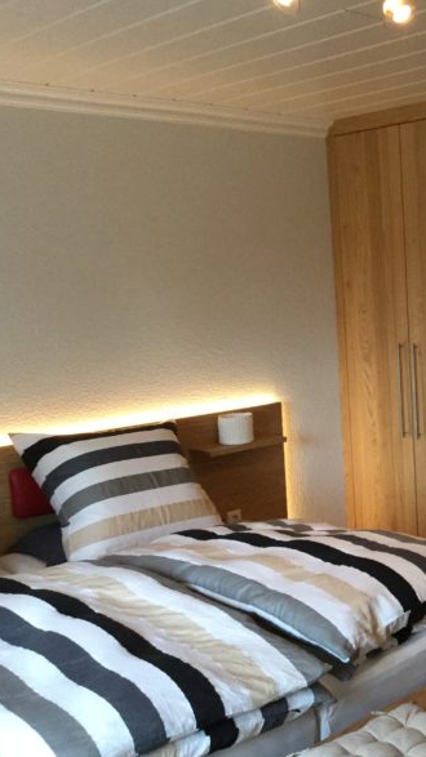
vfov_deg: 44.6
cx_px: 439
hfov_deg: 24.6
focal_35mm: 46
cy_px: 386
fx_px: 924
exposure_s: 1/25
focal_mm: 3.3
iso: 200
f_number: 2.4
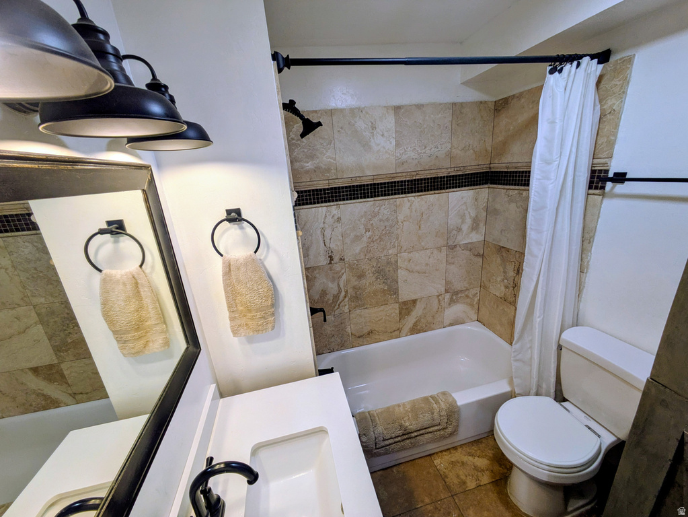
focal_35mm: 14
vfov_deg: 85.7
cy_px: 258
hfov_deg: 102.0
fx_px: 278
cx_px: 344
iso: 60
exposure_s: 1/60
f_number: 2.2
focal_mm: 1.83
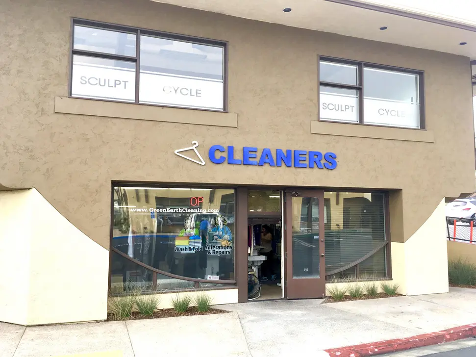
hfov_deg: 61.7
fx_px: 399
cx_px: 238
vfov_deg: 48.2
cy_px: 178
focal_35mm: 29
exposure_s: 1/381
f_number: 2.2
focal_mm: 4.15
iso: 25
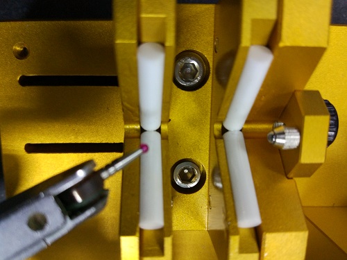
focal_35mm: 28
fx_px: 281
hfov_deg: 63.4
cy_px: 130
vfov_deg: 49.7
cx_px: 174
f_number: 2
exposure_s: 1/17
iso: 614
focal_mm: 4.26
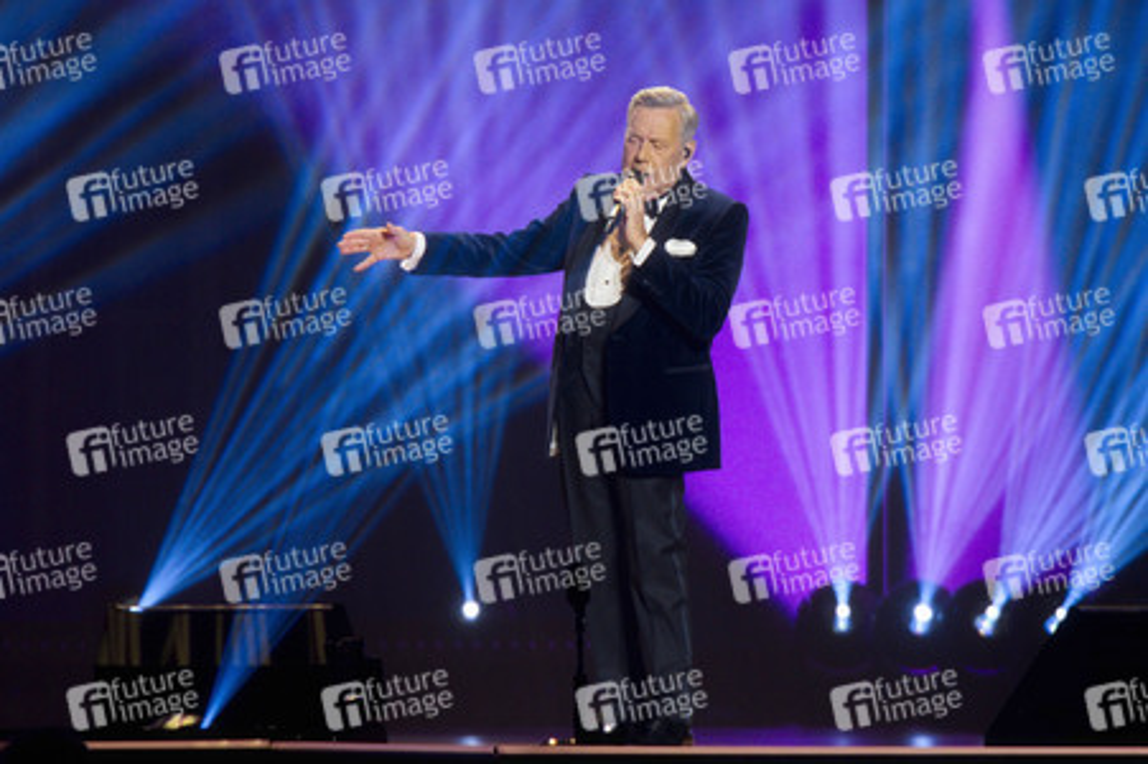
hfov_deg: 3.8
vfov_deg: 2.5
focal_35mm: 550
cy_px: 382
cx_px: 574
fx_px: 17526
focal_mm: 550
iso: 1600
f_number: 5.6
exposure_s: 1/200
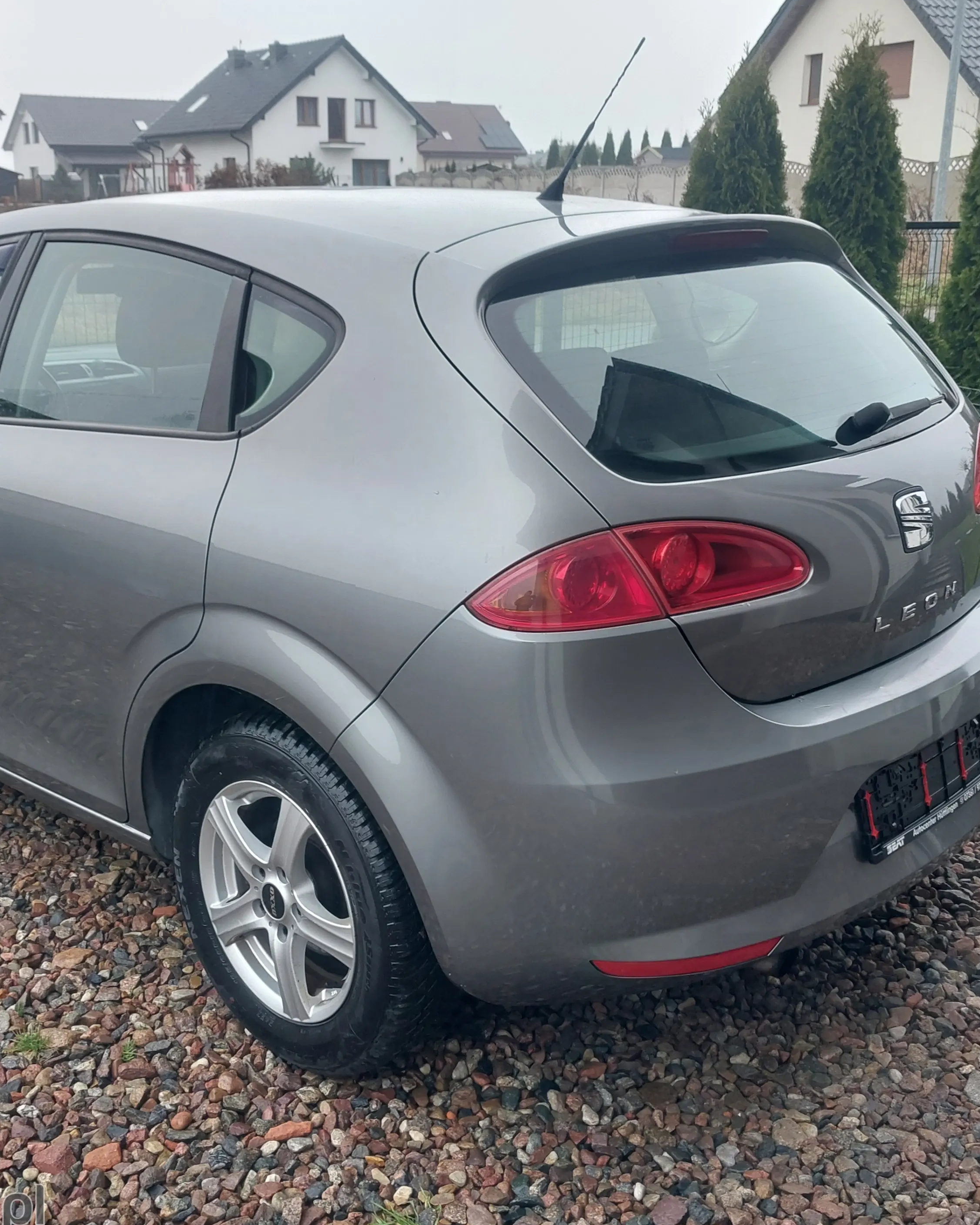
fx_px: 1450
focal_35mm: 40
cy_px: 618
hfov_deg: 37.3
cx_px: 453
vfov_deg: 45.8
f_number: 1.8
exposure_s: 1/50
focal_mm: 4.6
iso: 40
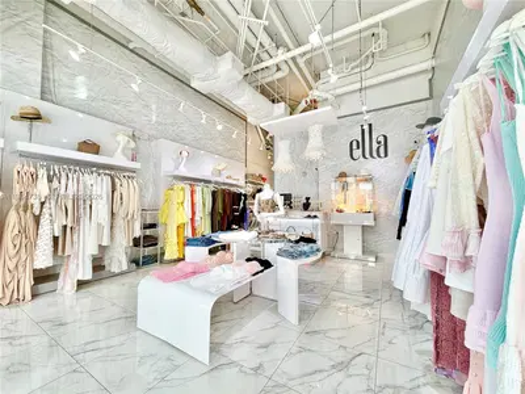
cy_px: 197
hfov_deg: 102.1
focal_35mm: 14
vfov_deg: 85.7
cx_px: 262
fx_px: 212
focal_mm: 2.22
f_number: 2.2
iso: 64
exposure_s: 1/120
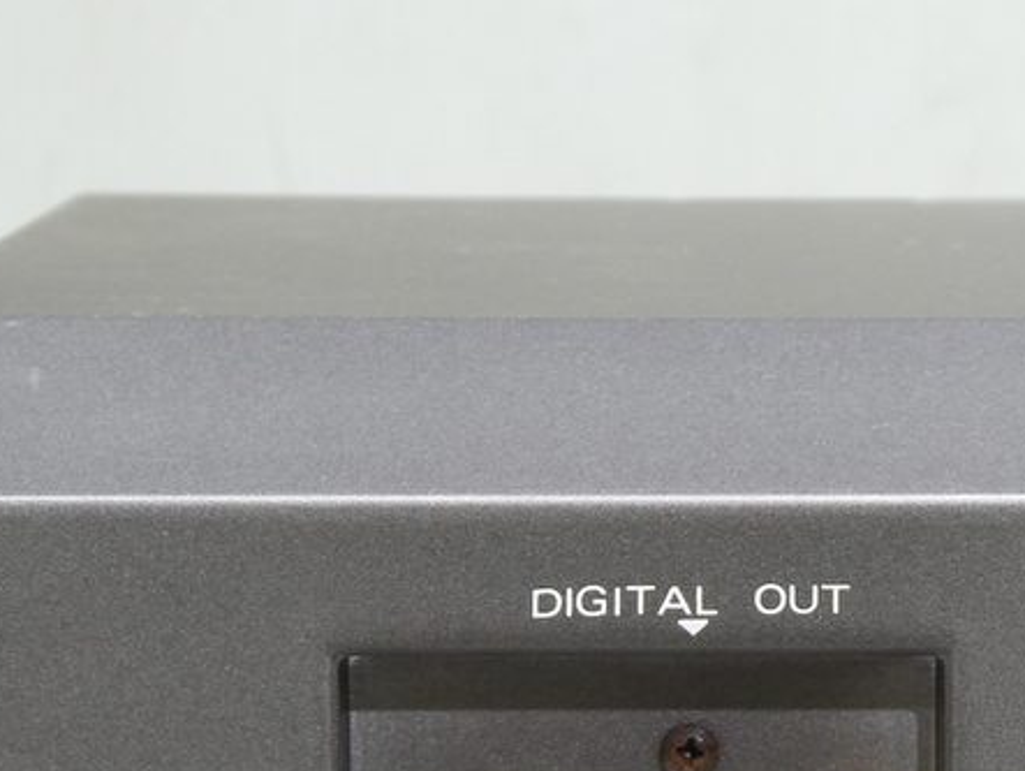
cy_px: 741
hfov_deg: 7.9
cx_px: 817
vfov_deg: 6.0
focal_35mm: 249
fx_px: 7379
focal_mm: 20.6
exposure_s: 1/5
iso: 200
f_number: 5.1
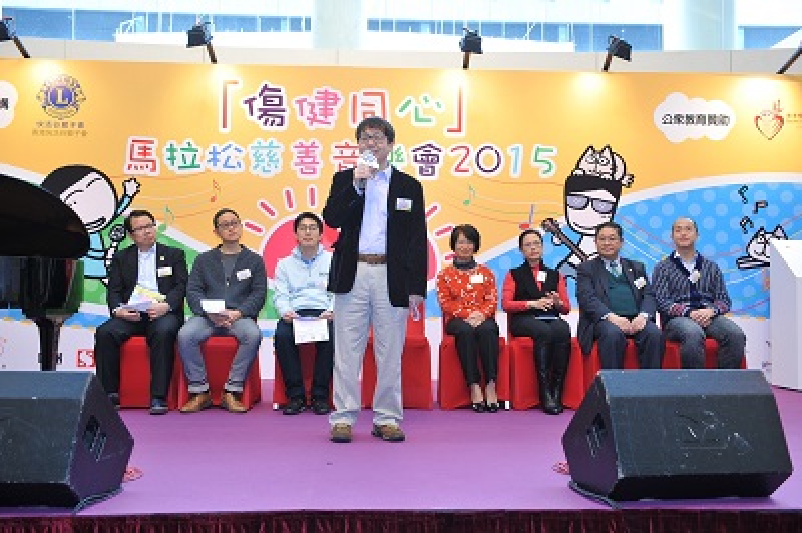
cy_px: 266
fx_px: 846
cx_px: 401
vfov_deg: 35.0
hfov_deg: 50.7
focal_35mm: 38
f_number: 5
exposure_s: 1/60
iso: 400
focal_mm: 38
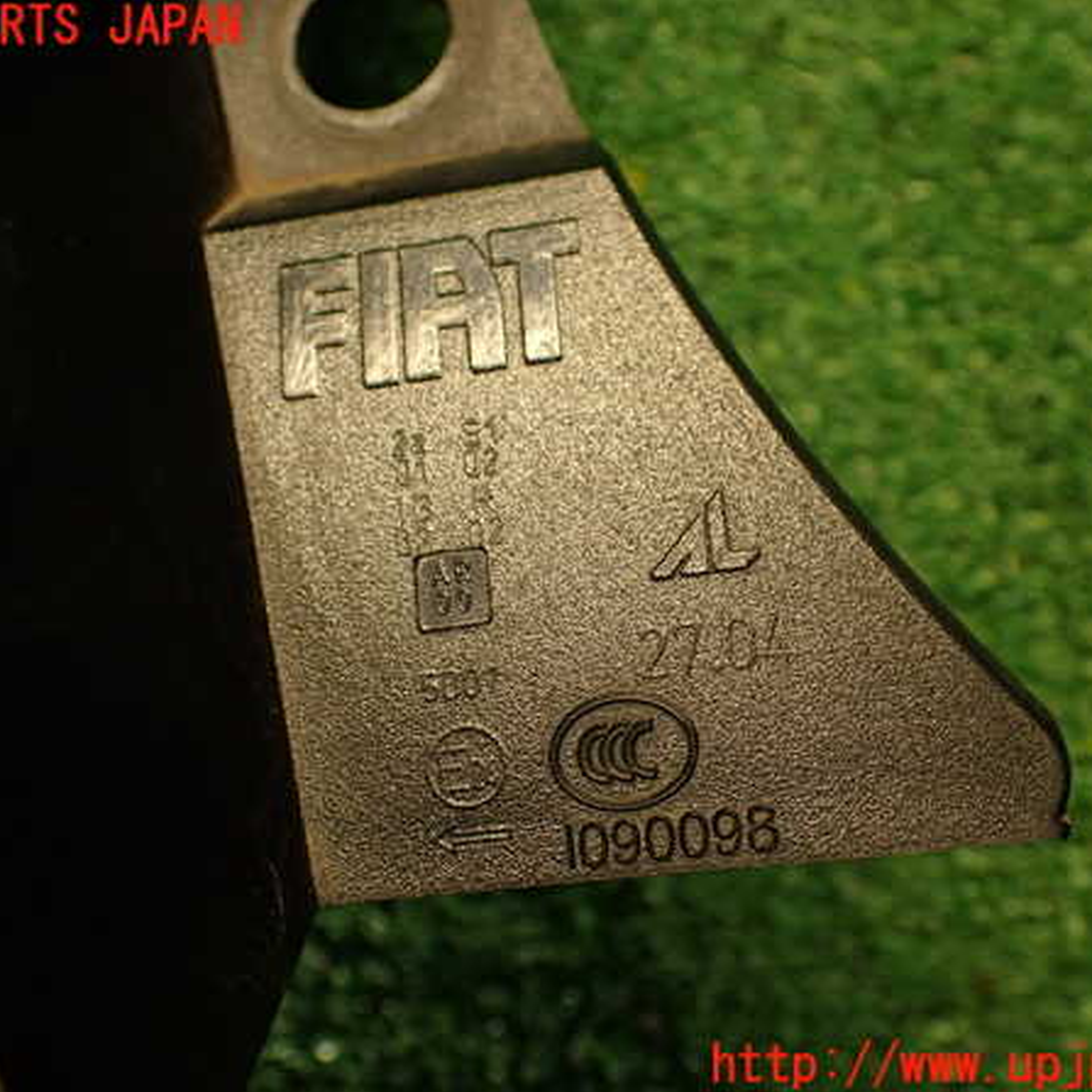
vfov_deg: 43.9
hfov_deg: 43.9
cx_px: 530
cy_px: 547
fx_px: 1356
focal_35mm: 38
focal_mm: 5.79
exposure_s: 1/30
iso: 250
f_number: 2.4
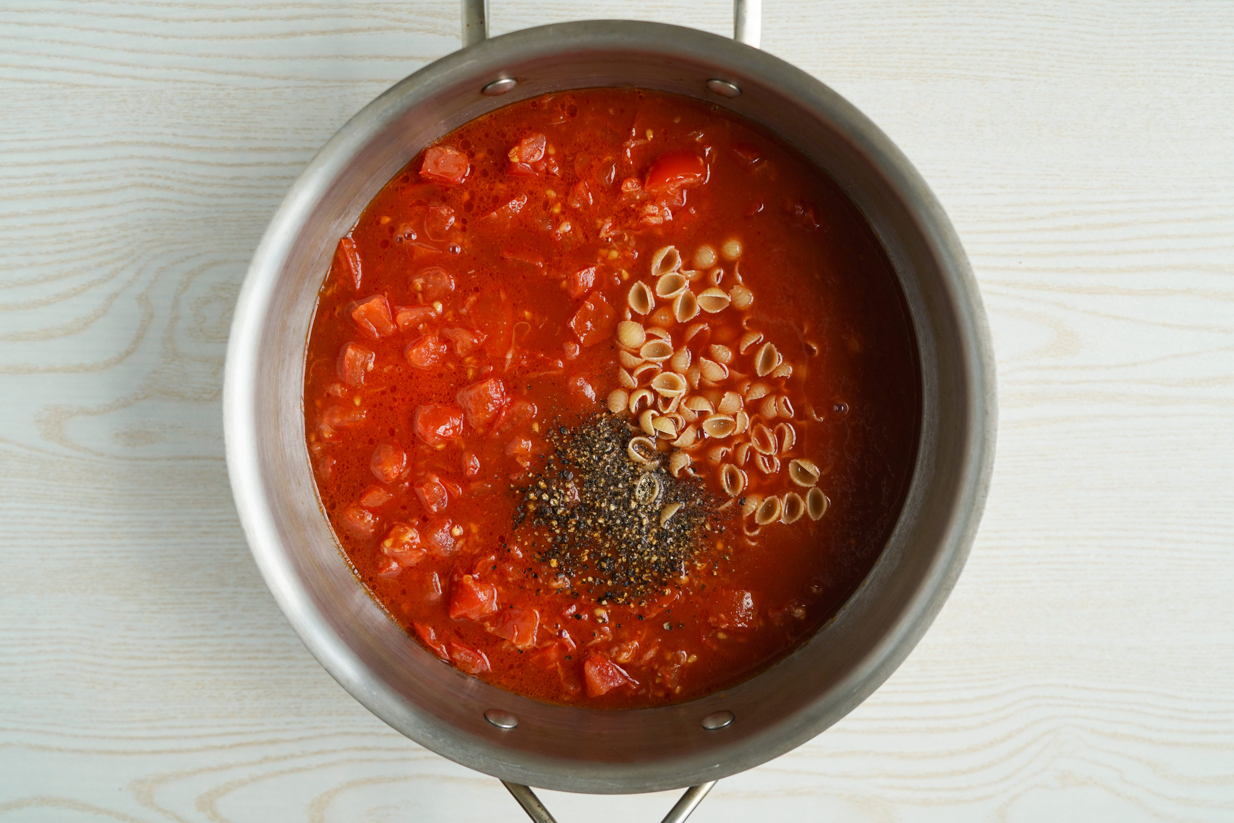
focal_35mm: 35
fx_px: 1200
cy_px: 412
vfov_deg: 37.9
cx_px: 617
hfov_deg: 54.4
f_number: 4
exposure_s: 1/160
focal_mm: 35
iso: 400
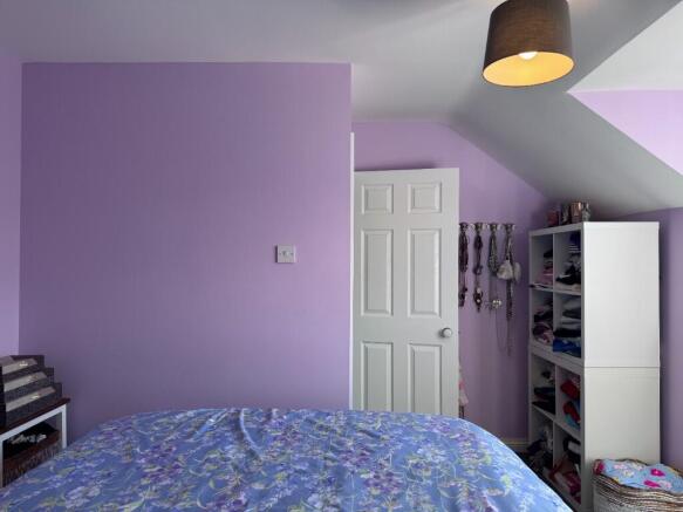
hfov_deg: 71.6
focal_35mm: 24
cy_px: 256
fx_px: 473
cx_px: 342
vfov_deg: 56.8
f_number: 1.78
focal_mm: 6.76
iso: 64
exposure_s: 1/142
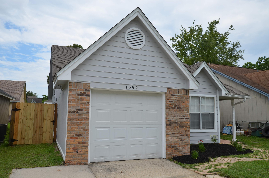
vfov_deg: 43.4
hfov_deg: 62.0
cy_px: 89
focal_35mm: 30
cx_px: 134
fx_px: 224
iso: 100
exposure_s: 1/320
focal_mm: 20
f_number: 9
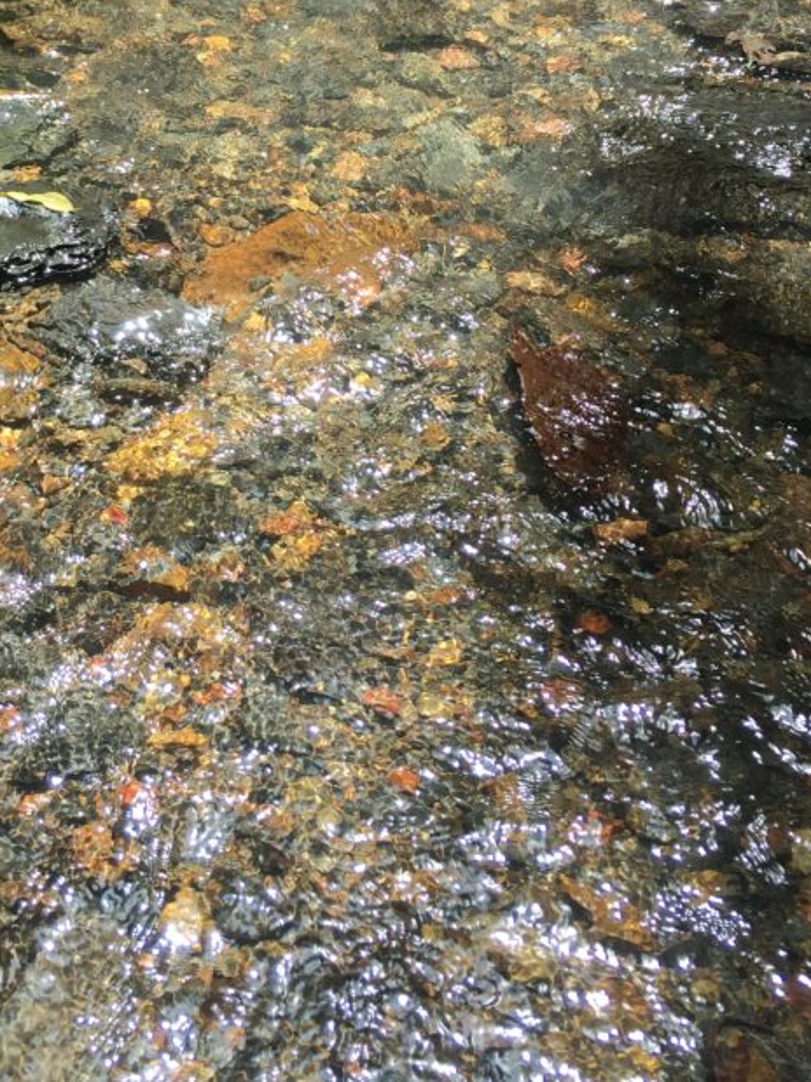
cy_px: 262
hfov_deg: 30.1
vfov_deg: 38.6
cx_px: 274
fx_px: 1500
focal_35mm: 48
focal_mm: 4.15
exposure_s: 1/465
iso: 32
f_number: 2.2
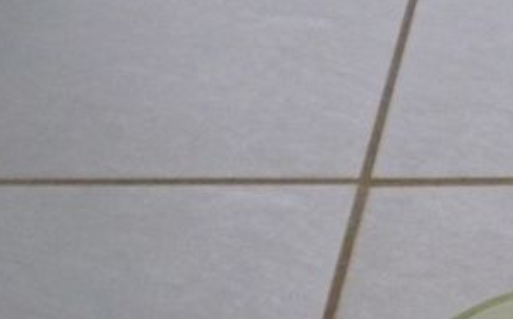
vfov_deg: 12.3
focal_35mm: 99
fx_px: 1383
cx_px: 780
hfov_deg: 18.5
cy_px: 524
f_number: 3.3
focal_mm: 4.7
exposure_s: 1/25
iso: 400
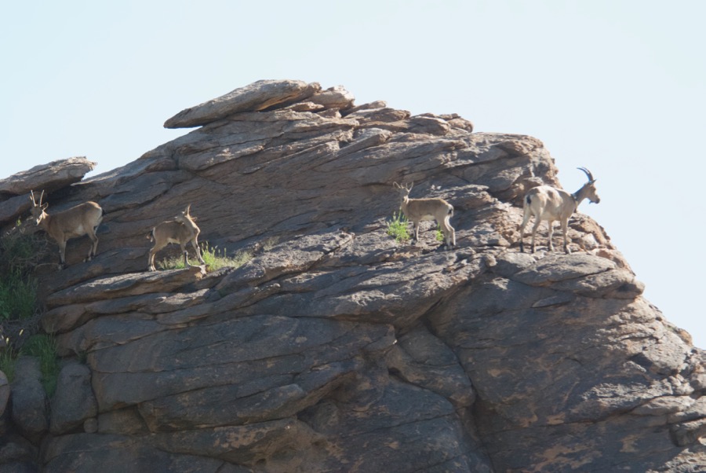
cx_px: 353
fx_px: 6478
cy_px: 236
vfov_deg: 4.2
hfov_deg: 6.2
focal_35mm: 330
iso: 1000
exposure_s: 1/1600
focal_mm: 220
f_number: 5.3
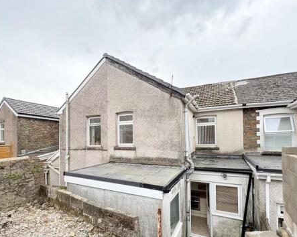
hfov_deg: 86.4
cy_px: 138
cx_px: 144
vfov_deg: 73.3
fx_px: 158
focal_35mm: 18
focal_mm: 2.22
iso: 64
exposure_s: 1/868
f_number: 2.2
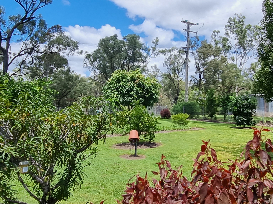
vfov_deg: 41.6
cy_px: 85
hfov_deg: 53.9
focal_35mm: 34
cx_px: 151
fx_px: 268
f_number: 2.2
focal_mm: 2.2
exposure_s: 1/1592
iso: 50
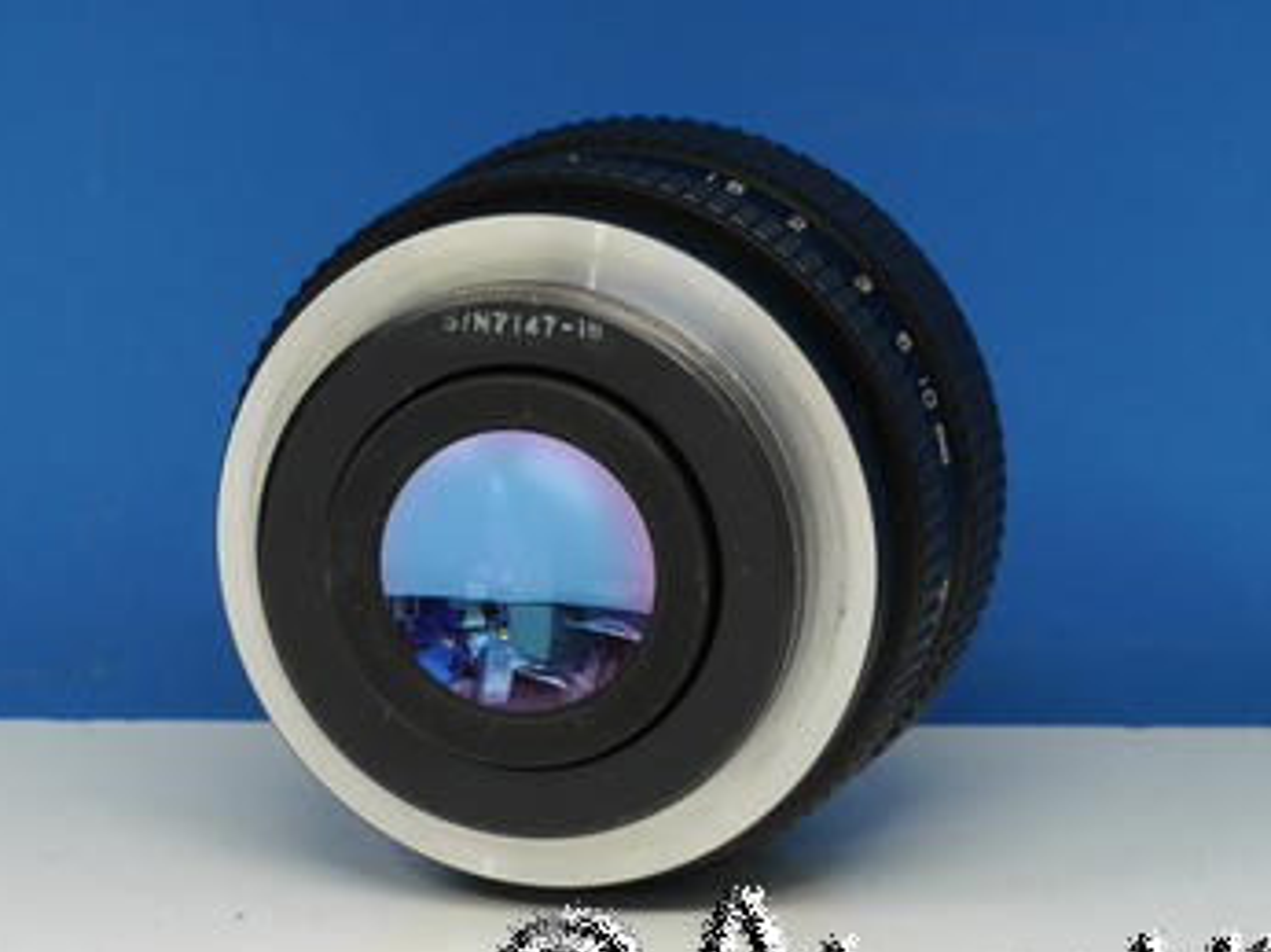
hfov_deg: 6.1
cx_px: 654
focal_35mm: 324
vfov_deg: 4.6
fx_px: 11888
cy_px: 544
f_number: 11
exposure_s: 1/6
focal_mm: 140
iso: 400
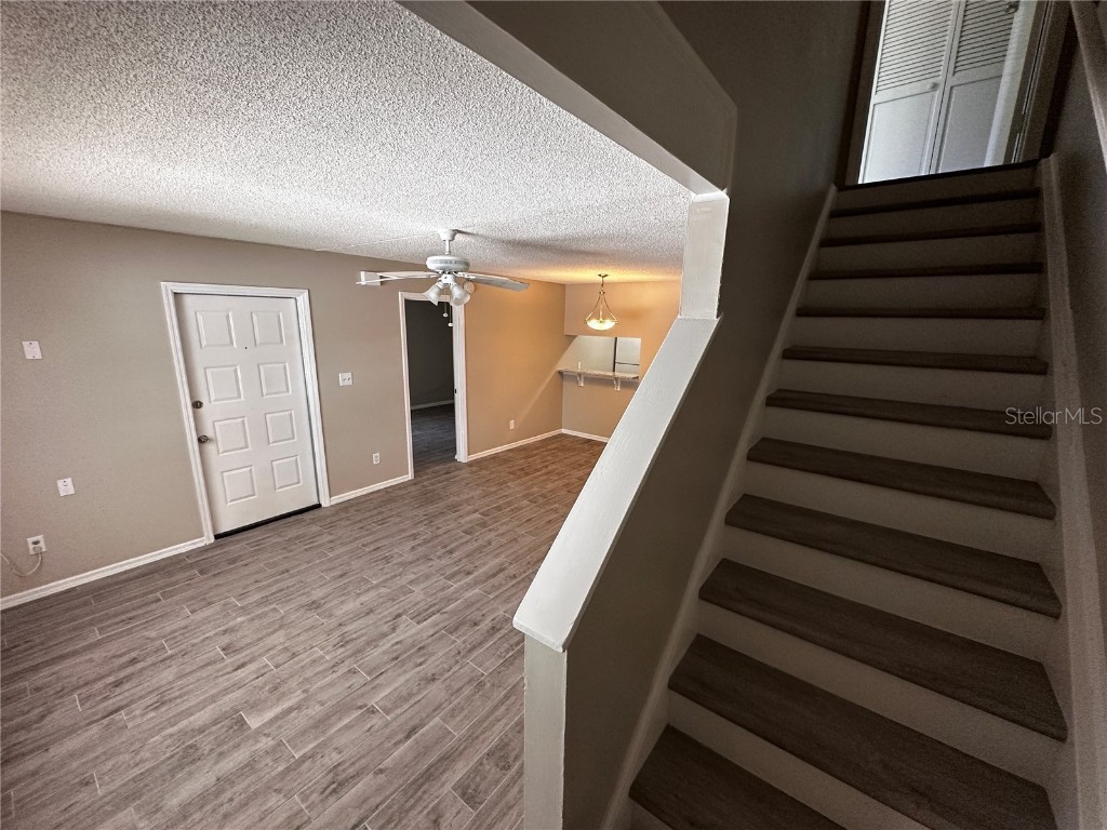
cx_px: 554
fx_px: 448
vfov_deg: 85.7
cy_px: 415
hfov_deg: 102.1
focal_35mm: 14
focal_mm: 2.22
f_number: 2.2
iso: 250
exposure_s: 1/120
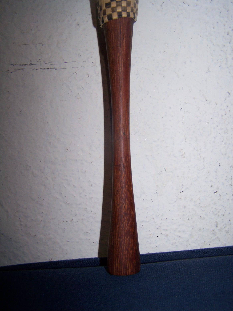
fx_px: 341
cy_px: 156
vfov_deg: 49.0
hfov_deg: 37.7
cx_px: 116
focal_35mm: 38
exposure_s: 1/60
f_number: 2.8
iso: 80
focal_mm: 6.3
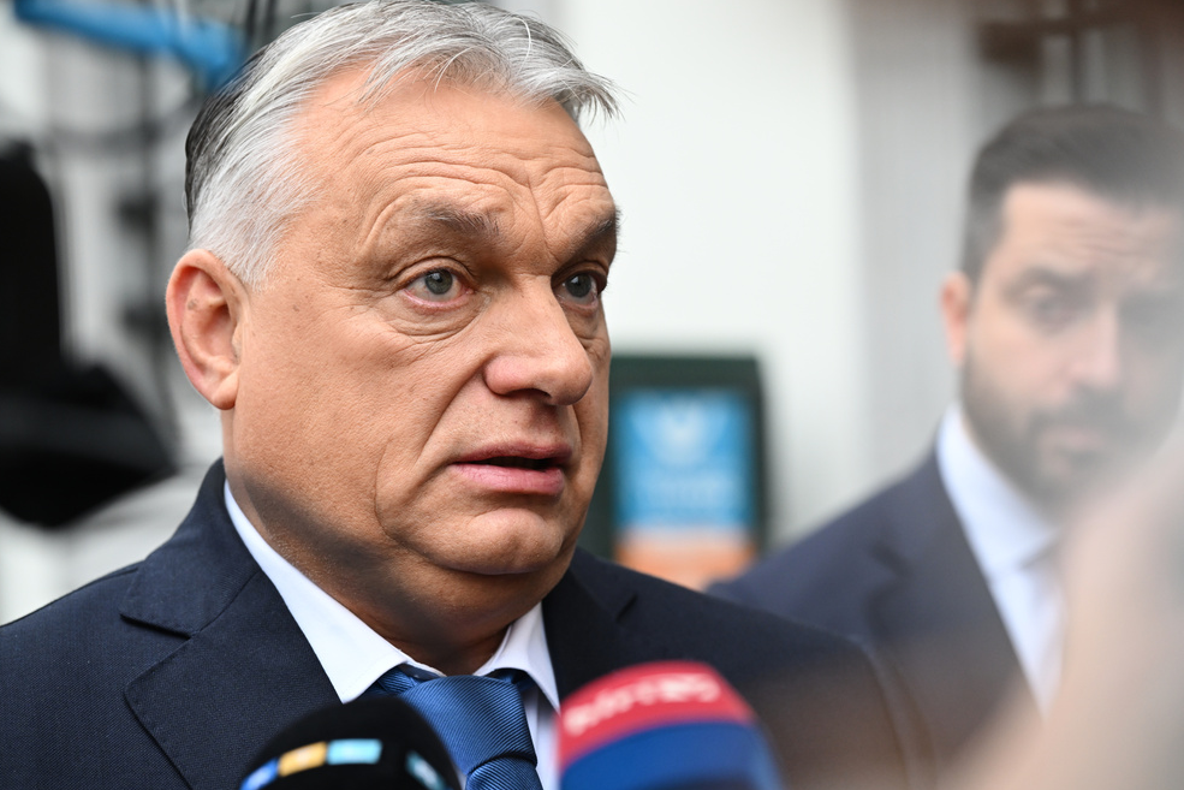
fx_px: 3454
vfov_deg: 13.0
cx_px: 578
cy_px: 397
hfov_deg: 19.5
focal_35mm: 105
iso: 1100
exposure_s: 1/400
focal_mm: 101
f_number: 4
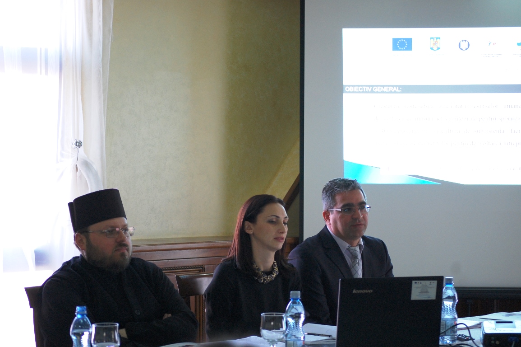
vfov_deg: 14.0
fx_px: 1410
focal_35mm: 98
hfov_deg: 20.9
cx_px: 260
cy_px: 174
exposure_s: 1/30
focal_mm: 65
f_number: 4.2
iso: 800
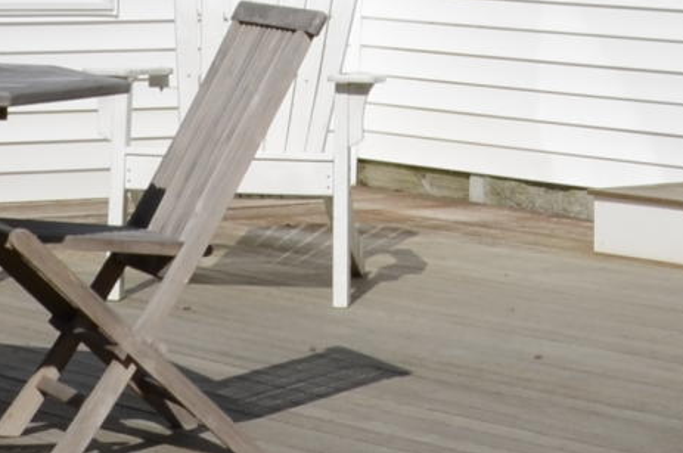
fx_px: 3314
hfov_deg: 11.7
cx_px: 487
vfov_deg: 7.4
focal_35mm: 175
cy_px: -532
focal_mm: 18
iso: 100
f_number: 10
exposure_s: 1/400
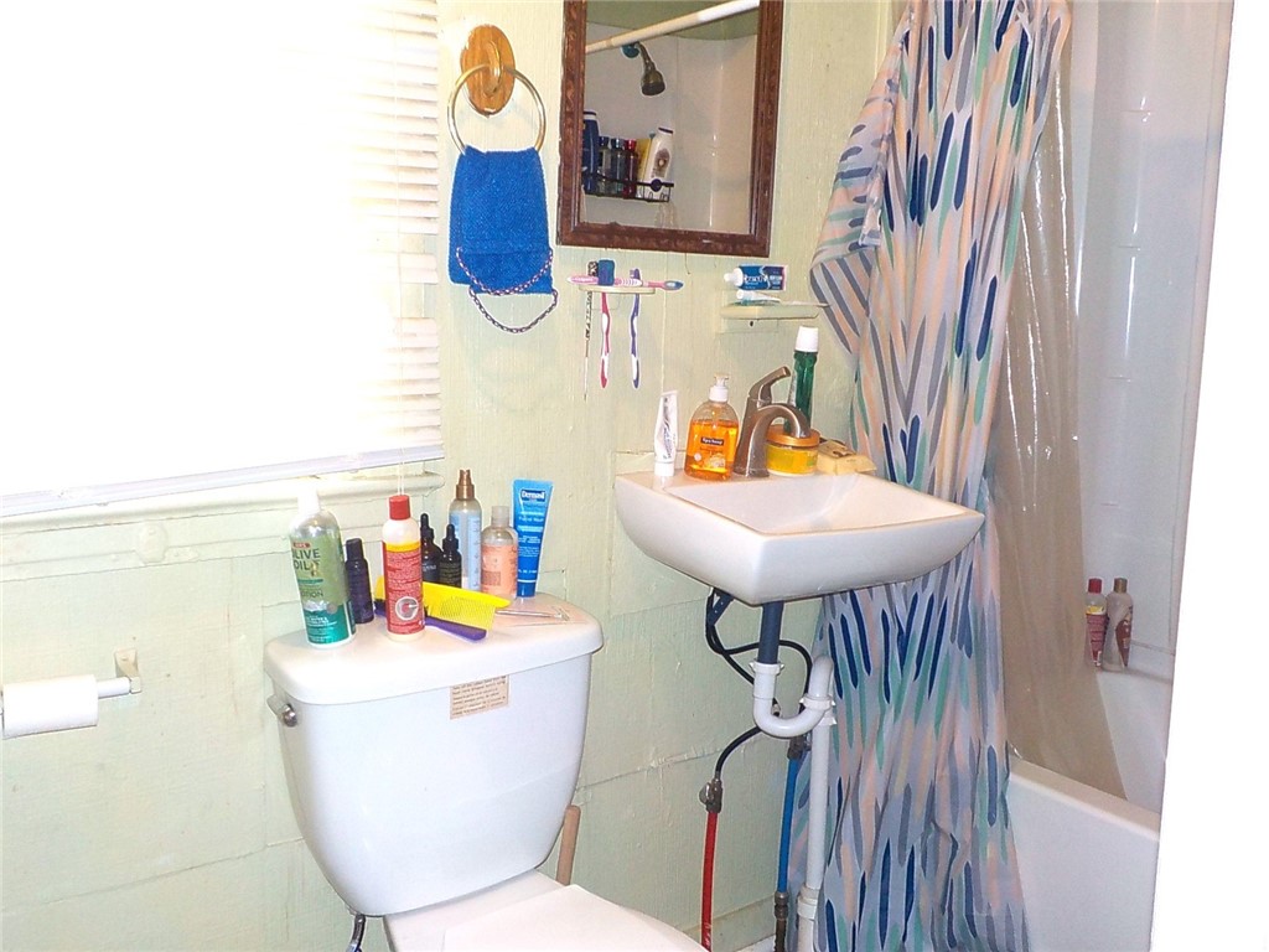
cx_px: 634
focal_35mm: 30
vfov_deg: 46.8
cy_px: 476
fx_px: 1100
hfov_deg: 60.0
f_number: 3.3
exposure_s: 1/30
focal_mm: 4.1
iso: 200
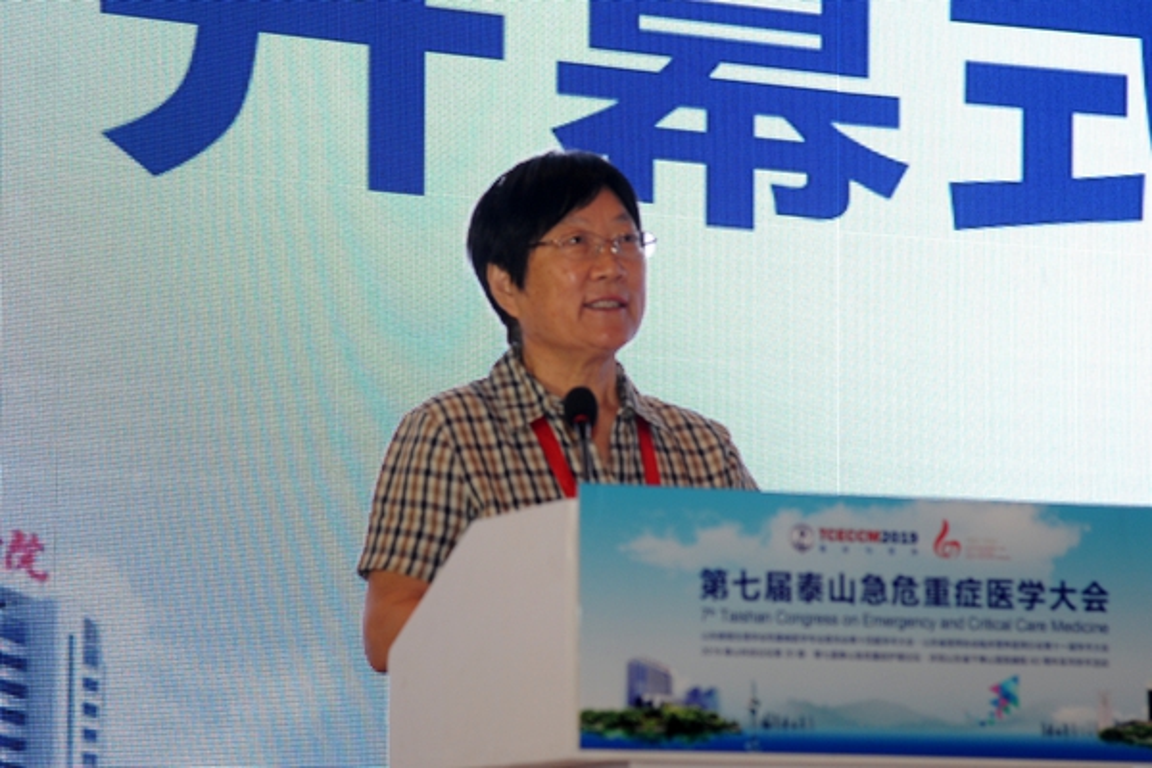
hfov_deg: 21.5
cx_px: 576
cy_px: 384
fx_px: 3040
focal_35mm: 95
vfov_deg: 14.4
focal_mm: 95
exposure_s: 1/250
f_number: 4.5
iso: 640
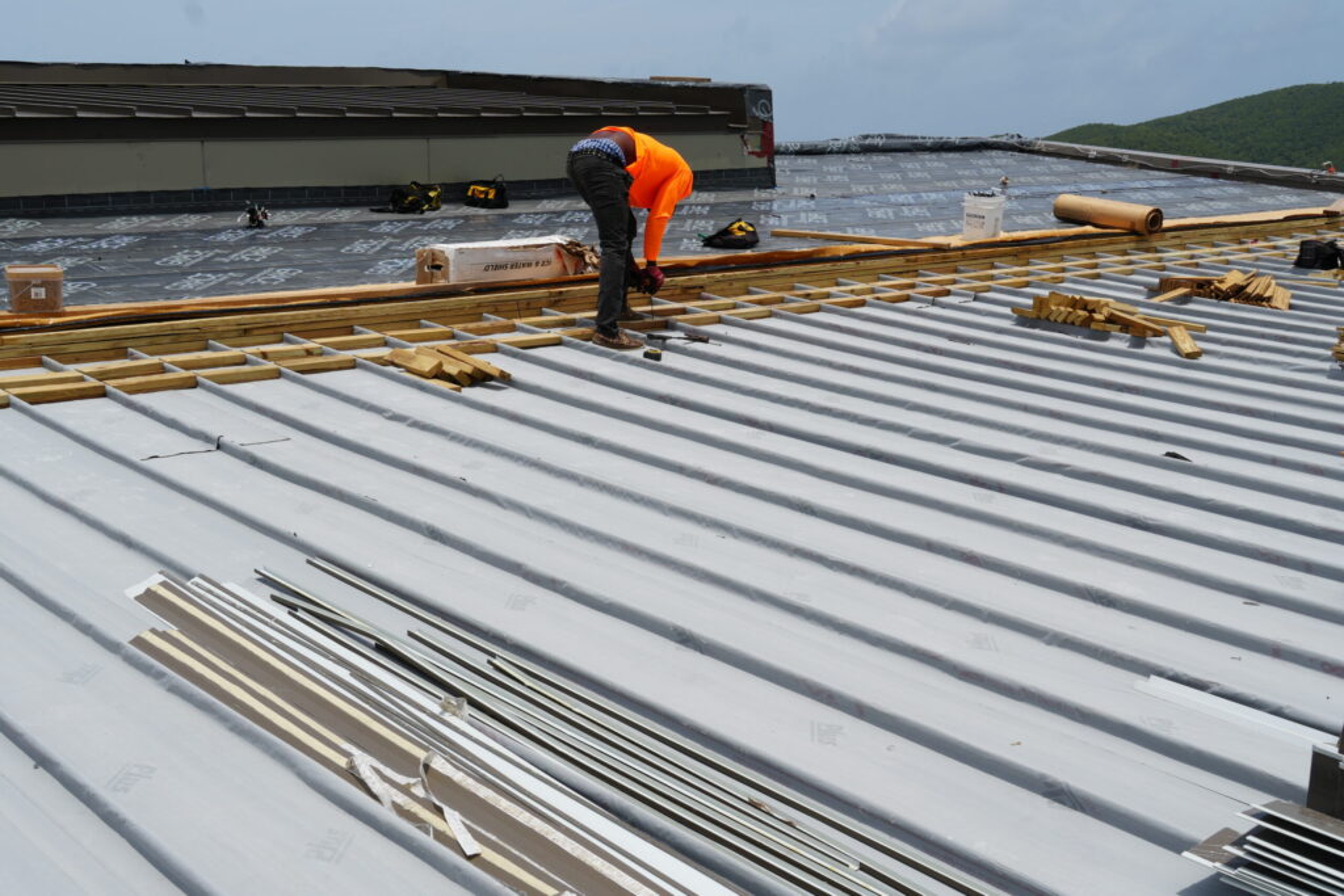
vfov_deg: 29.0
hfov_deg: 42.3
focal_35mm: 46
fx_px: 1736
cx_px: 672
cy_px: 448
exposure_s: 1/250
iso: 100
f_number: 11
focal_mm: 31
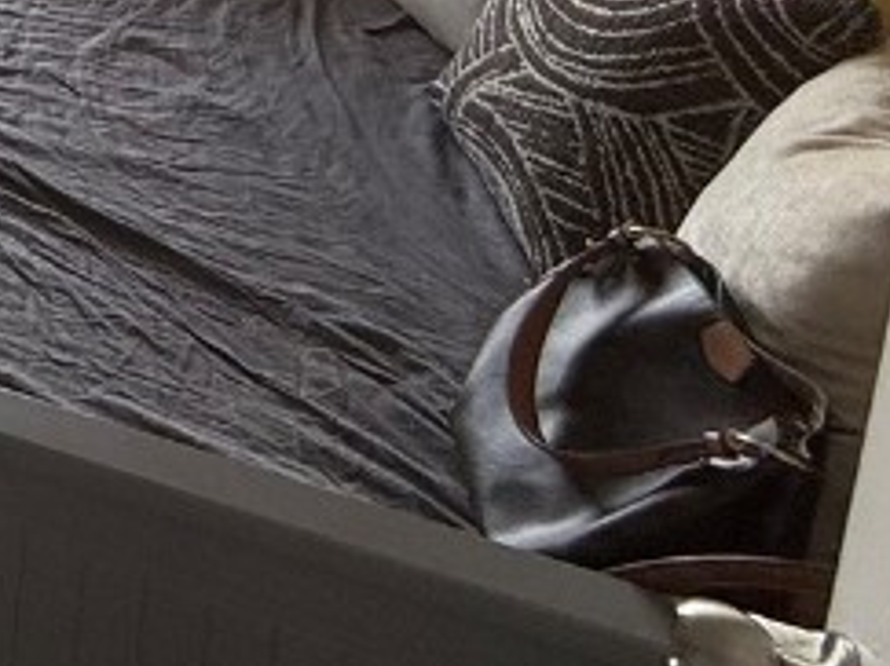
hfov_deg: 23.0
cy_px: -509
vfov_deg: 19.2
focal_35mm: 59
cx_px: -590
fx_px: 1516
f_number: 2.2
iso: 80
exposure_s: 1/99
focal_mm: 2.22
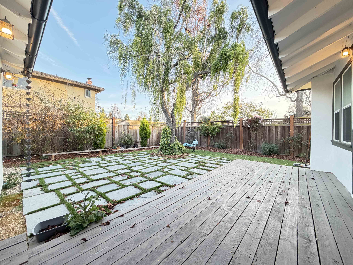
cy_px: 132
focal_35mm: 14
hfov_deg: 102.1
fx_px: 143
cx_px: 176
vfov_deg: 85.7
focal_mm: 2.22
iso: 200
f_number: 2.2
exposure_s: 1/60
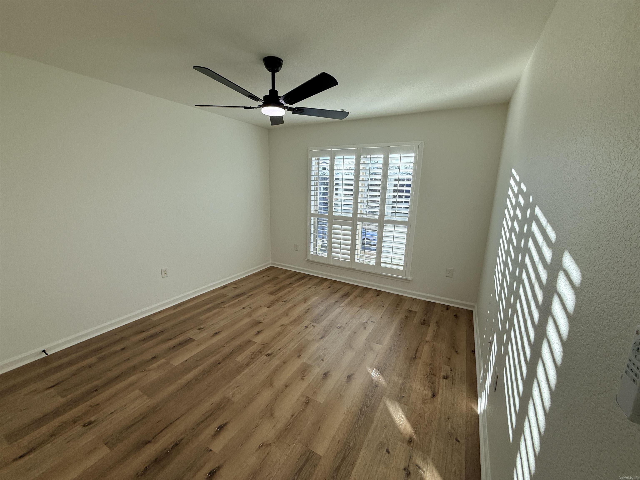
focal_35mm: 14
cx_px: 320
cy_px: 240
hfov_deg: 102.1
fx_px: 259
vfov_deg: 85.7
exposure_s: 1/324
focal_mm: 2.22
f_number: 2.2
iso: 64
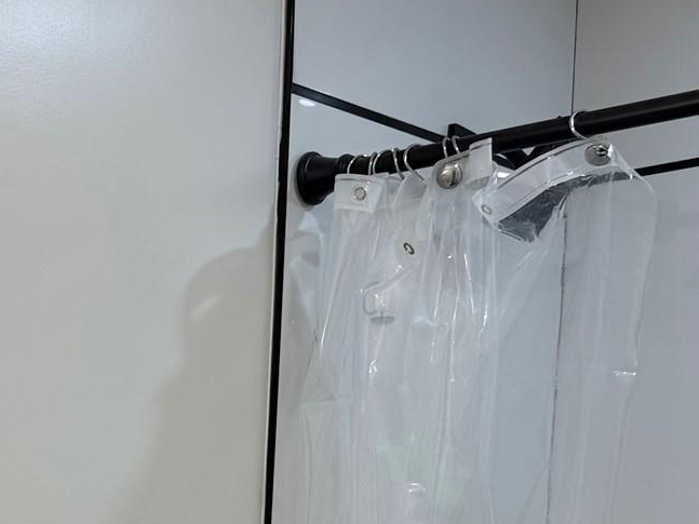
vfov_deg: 17.3
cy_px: 808
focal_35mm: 76
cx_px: -107
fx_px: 1534
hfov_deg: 23.7
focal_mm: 6.76
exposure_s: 1/130
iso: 80
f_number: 1.78
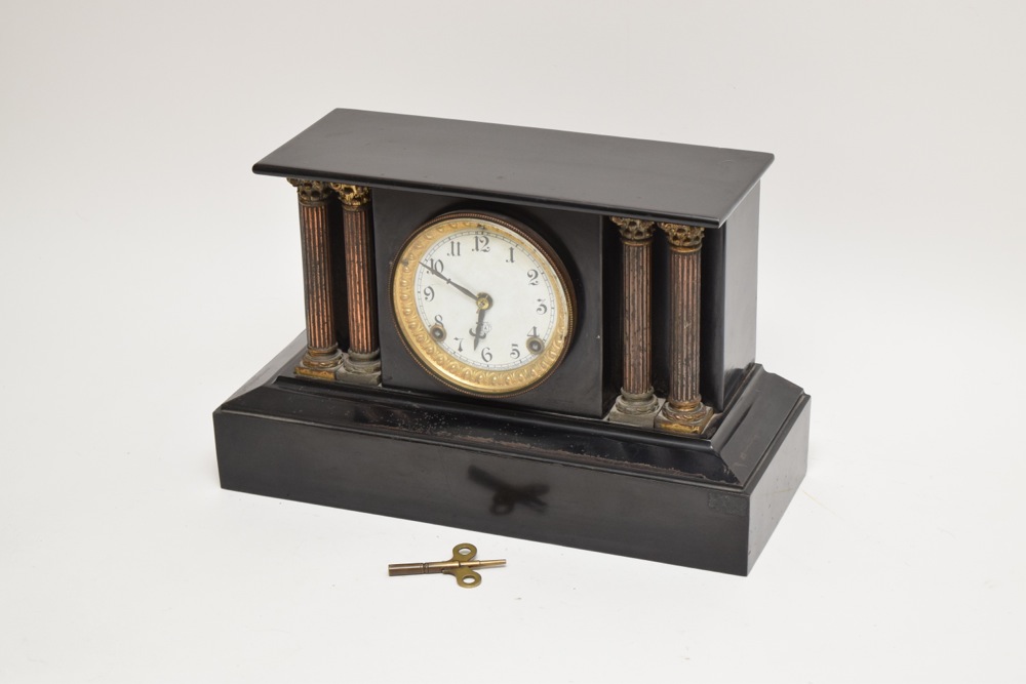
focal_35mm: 82
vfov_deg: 16.6
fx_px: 2351
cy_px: 342
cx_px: 513
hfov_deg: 24.6
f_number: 5.6
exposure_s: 1/100
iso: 800
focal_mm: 55
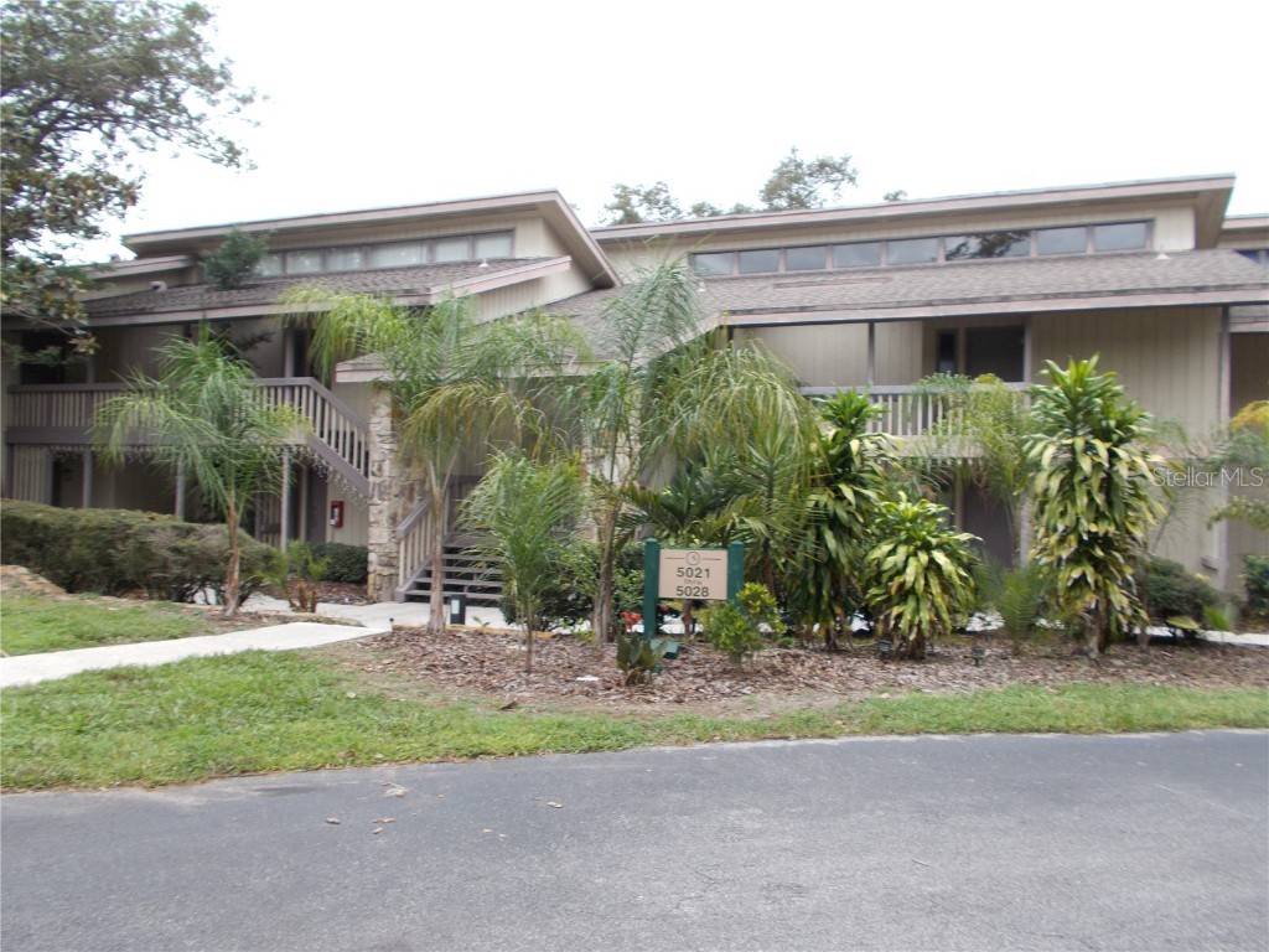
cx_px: 634
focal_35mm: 26
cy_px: 476
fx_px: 953
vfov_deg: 53.1
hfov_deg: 67.3
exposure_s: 1/60
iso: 80
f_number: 3.2
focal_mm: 4.6
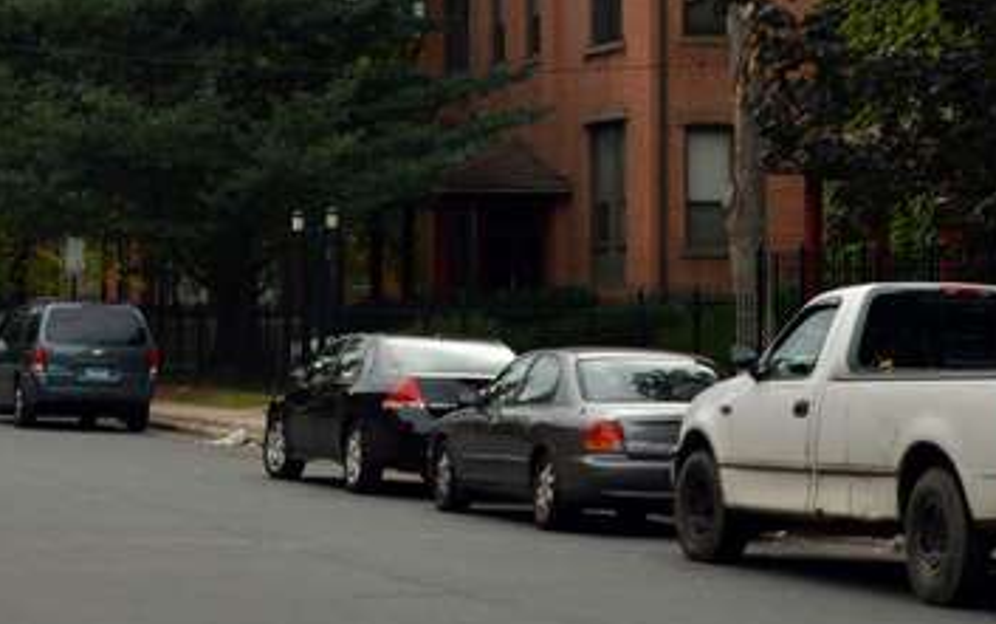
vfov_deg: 10.7
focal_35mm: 121
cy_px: -73
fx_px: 3290
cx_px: 262
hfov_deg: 17.1
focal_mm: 35
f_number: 9
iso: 200
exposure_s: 1/60
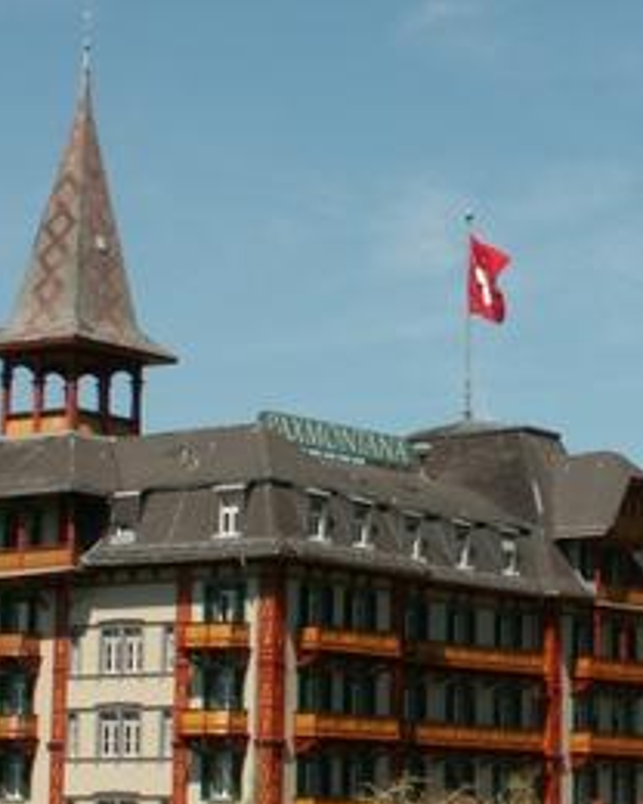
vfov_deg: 17.0
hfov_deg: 13.5
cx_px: 643
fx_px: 2688
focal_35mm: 113
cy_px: 442
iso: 50
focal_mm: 7.76
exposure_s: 1/200
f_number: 8
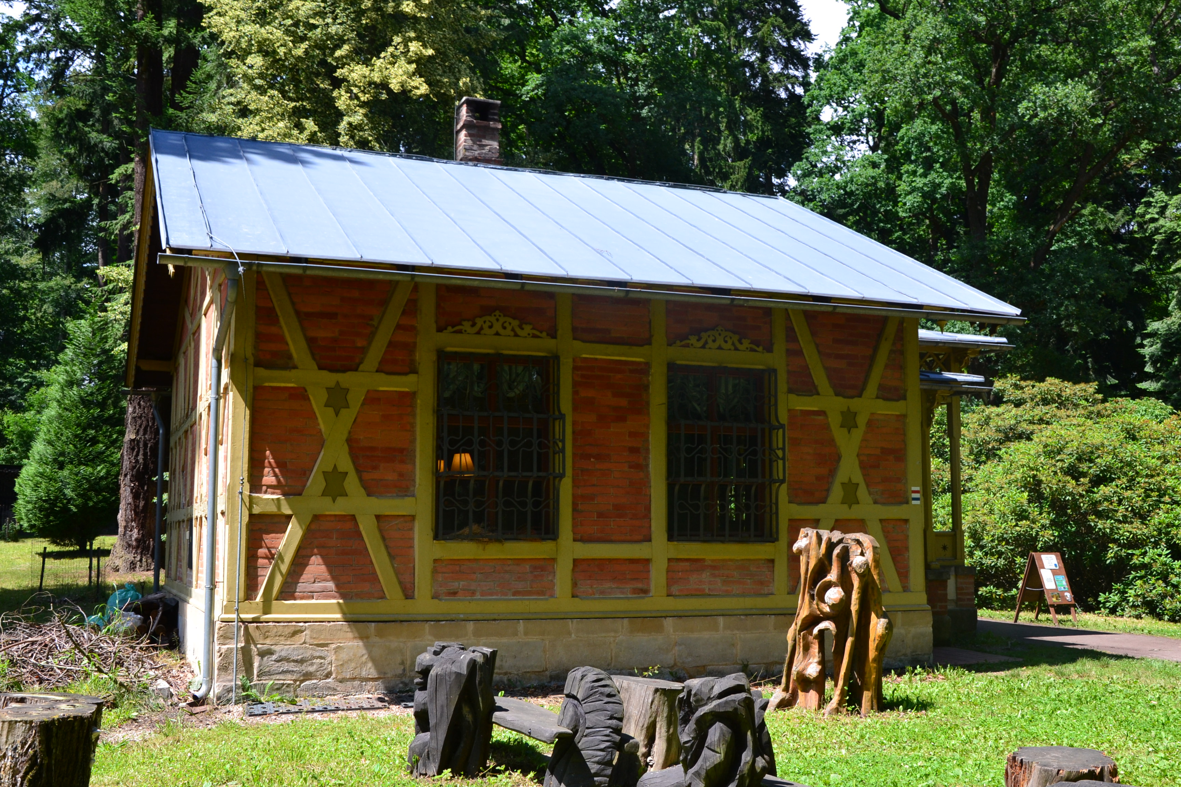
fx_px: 1279
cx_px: 590
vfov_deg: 34.2
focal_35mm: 39
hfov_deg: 49.6
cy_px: 394
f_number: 10
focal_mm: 26
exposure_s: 1/250
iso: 400
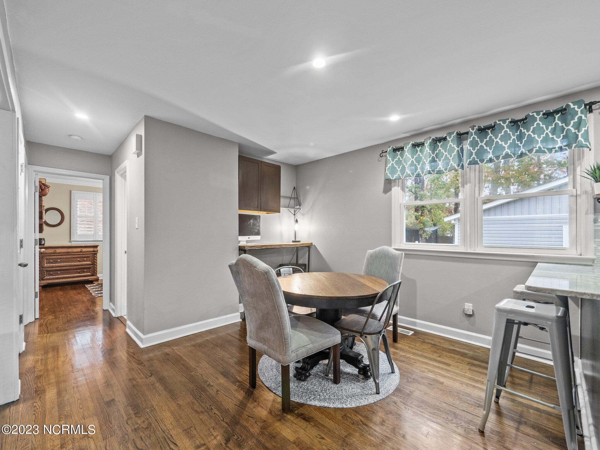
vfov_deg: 85.7
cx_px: 300
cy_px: 225
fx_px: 243
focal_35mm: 14
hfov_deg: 102.1
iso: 400
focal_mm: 7
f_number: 4
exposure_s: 1/5
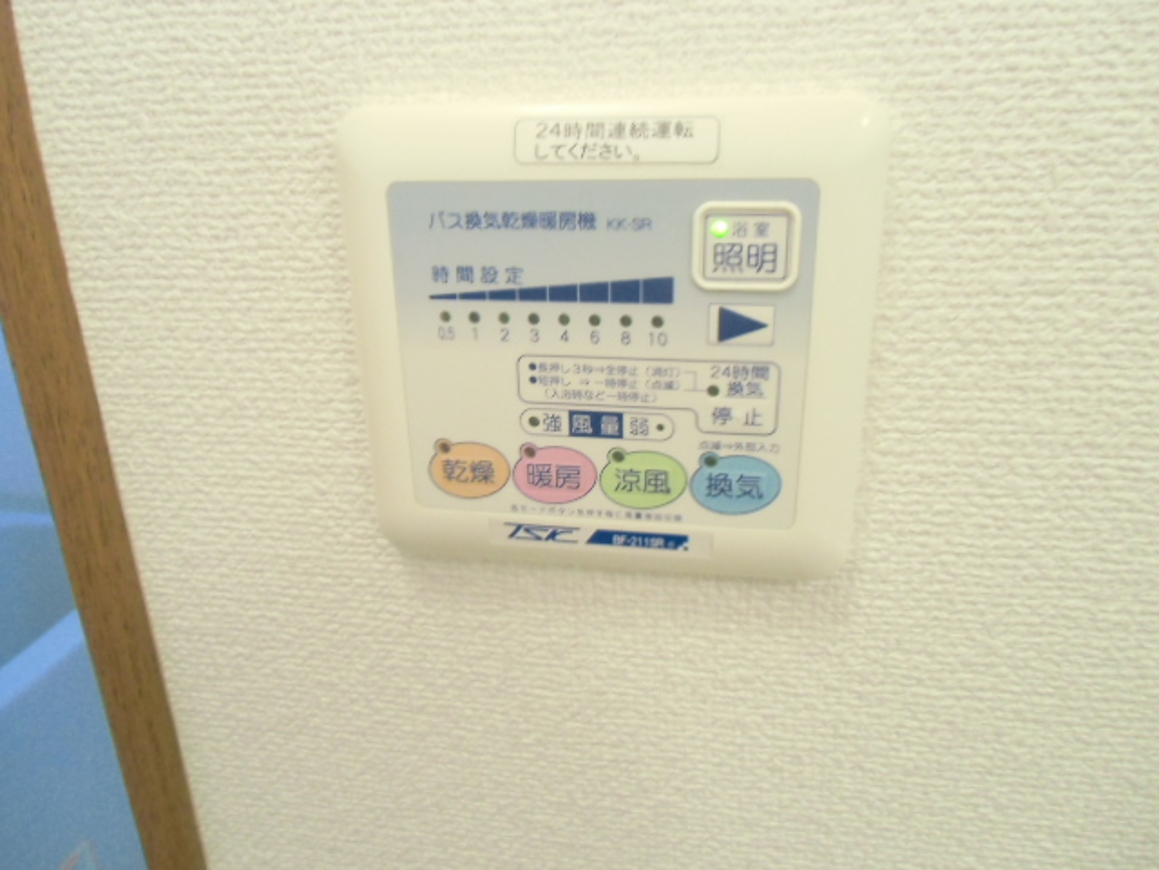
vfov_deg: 56.8
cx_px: 580
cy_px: 435
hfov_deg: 71.6
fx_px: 804
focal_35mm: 24
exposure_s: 1/20
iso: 400
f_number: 3
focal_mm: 4.24
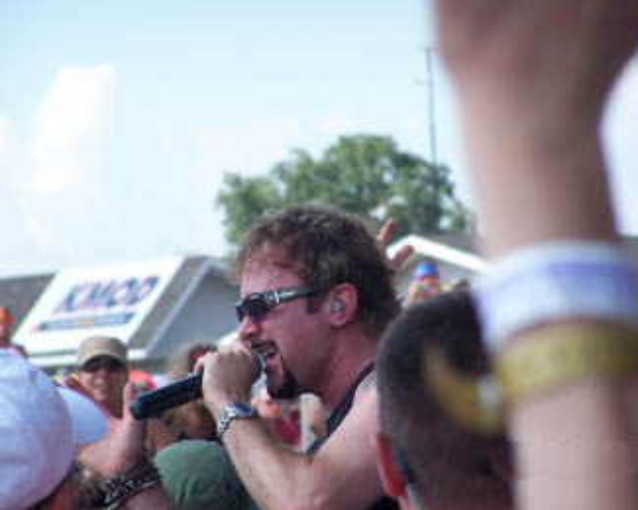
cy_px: 259
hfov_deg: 6.9
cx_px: 322
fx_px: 5268
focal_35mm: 279
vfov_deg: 5.5
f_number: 3.3
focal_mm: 42.8
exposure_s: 1/400
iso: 64
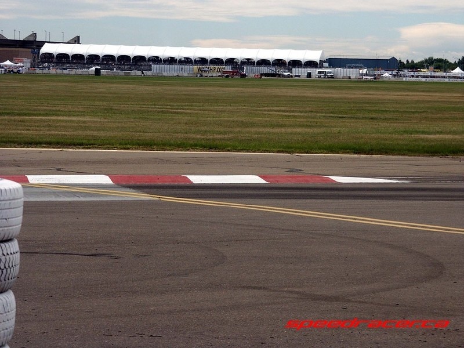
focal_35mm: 158
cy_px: 174
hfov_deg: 12.5
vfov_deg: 9.4
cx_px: 232
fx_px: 2118
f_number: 5.6
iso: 100
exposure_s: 1/750
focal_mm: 39.98
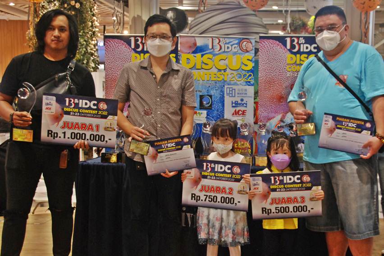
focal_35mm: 42
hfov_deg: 46.4
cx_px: 192
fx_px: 448
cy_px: 128
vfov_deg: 31.9
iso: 800
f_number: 5
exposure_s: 1/20
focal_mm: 28
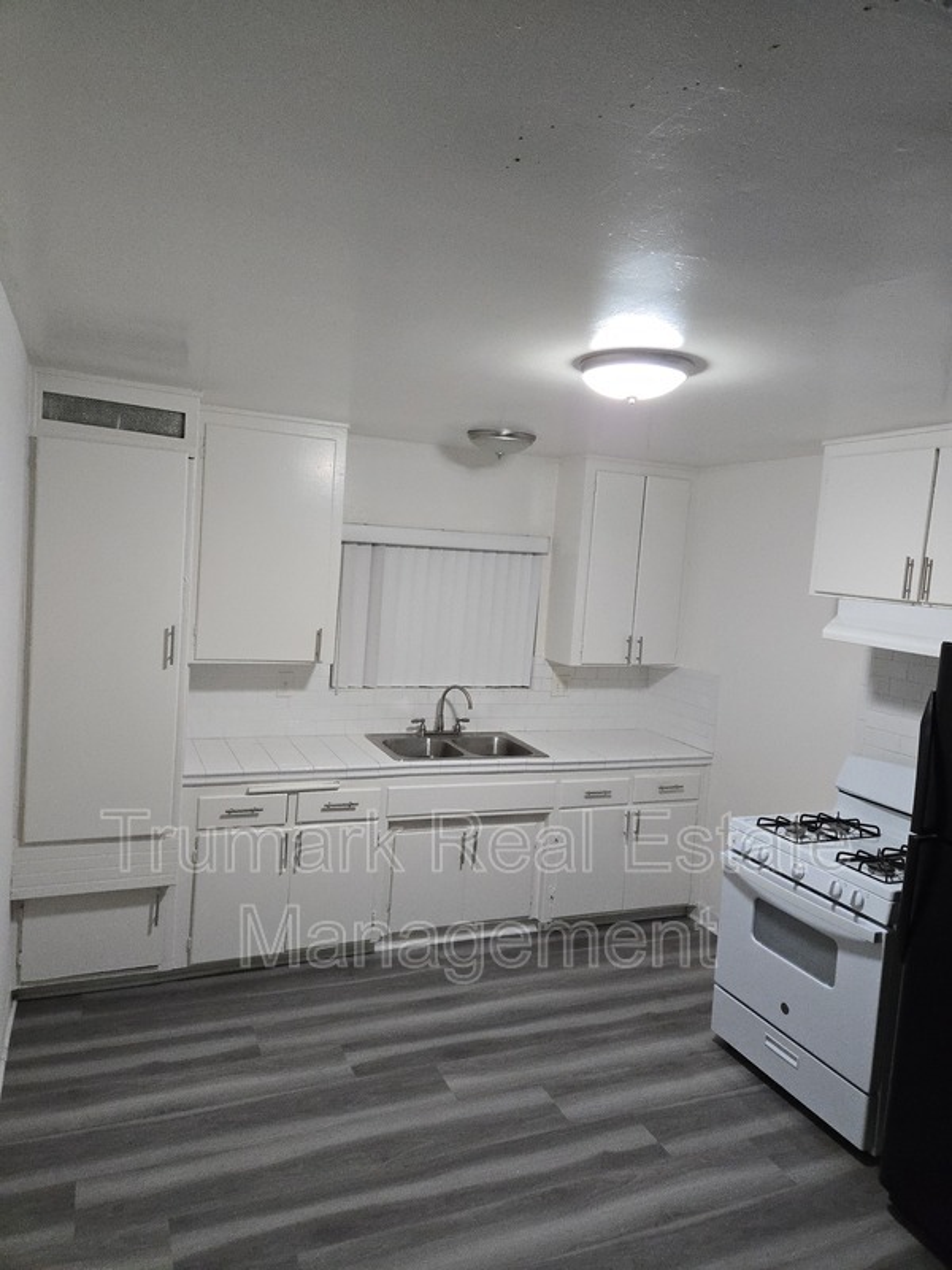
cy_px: 635
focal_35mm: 23
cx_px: 476
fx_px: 843
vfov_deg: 73.9
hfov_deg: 58.9
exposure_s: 1/120
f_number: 1.8
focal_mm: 5.4
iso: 640
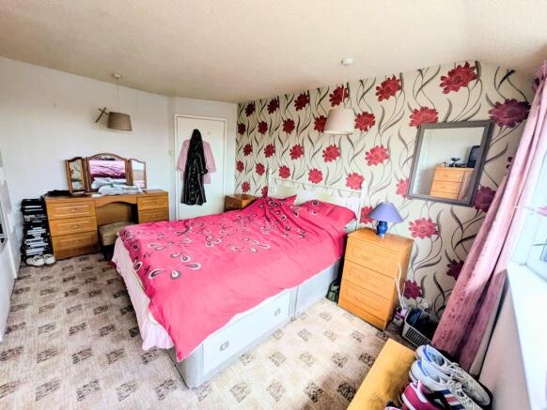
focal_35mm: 14
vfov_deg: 85.7
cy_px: 205
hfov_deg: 102.0
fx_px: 221
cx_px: 274
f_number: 2.2
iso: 48
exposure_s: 1/175
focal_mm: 1.83
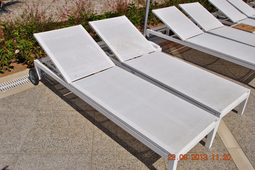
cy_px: 85
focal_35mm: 33
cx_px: 128
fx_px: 234
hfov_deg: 57.2
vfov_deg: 40.1
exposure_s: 1/400
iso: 100
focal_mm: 22
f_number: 10
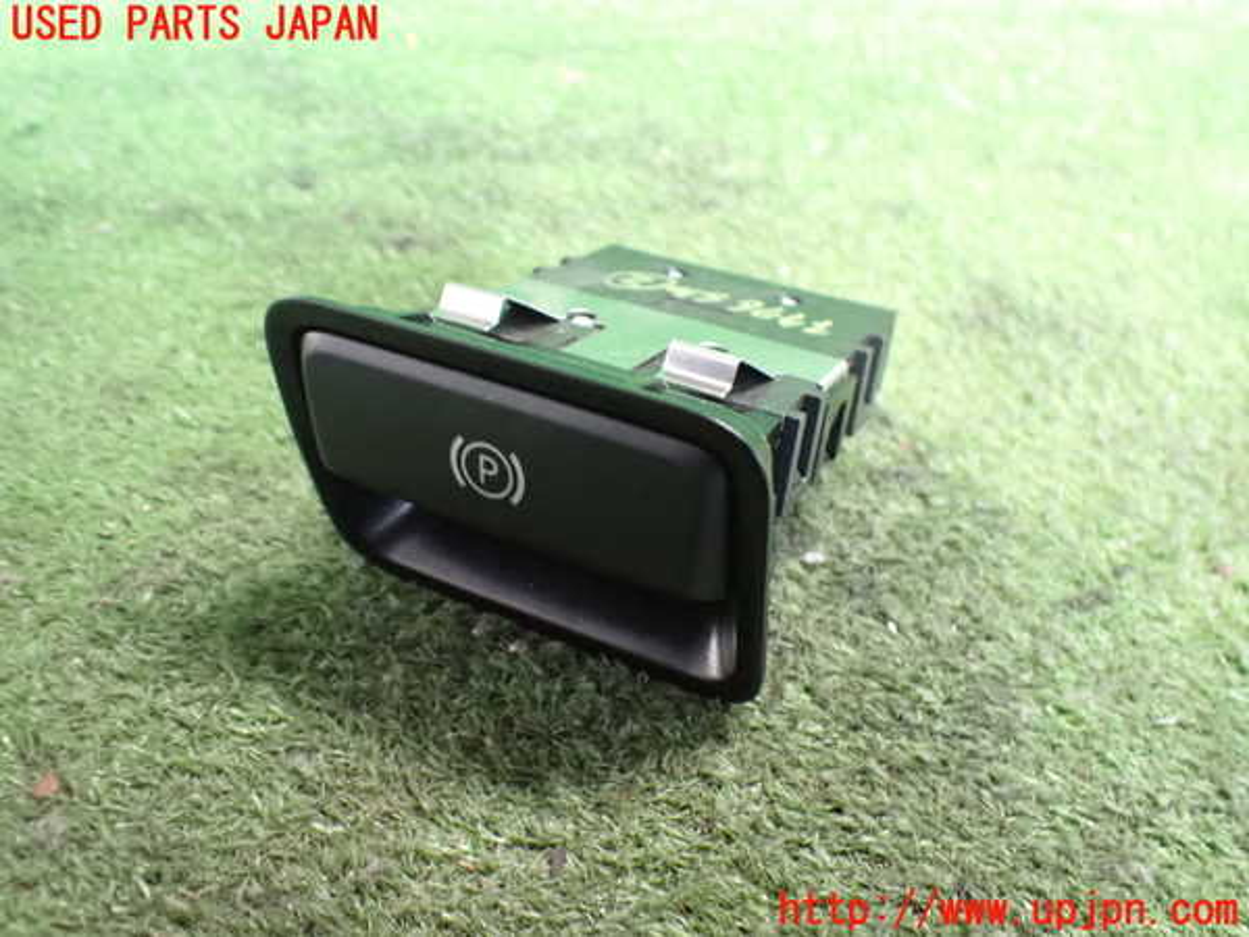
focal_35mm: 30
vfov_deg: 46.8
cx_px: 624
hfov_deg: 60.0
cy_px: 468
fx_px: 1082
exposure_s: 1/30
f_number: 2.3
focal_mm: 5.4
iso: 1250
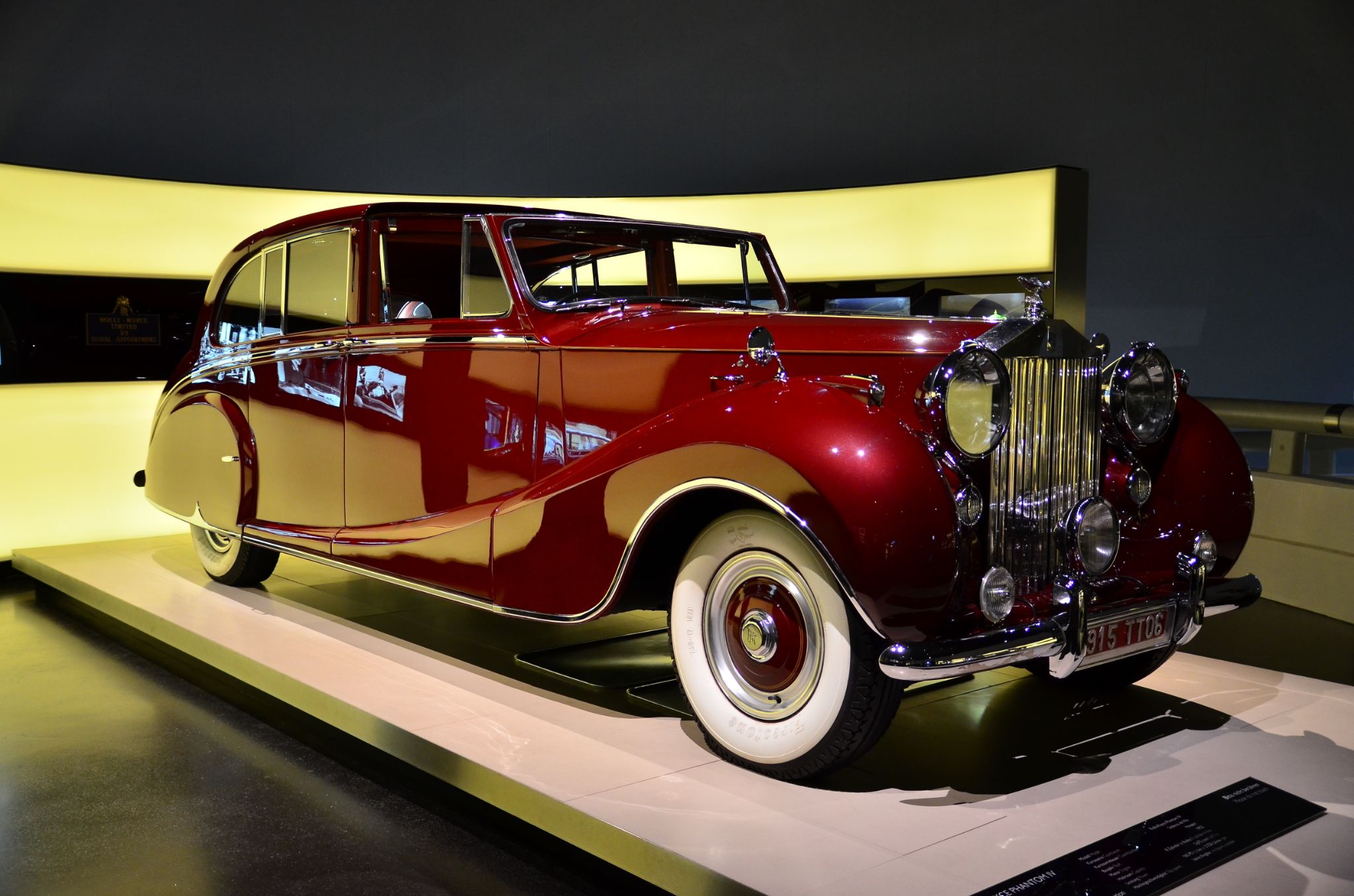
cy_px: 448
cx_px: 677
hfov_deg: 53.2
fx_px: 1351
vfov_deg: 36.7
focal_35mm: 36
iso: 720
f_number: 3
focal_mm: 24
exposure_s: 1/60
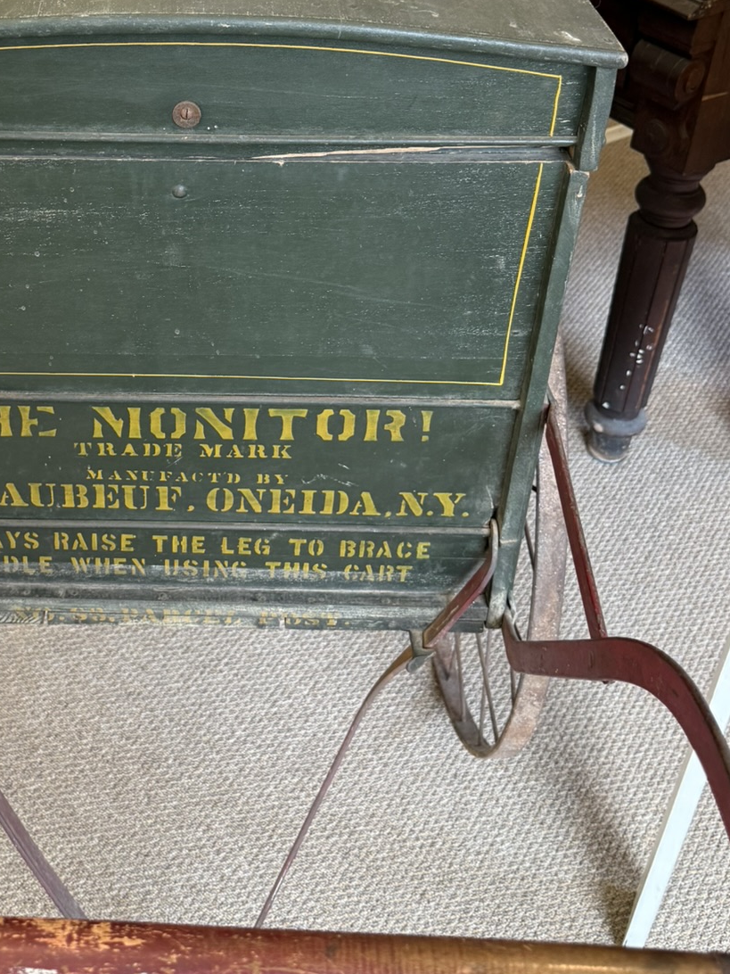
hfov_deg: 31.6
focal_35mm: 45
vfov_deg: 41.2
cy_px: 280
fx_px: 1265
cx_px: 188
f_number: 1.78
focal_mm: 6.76
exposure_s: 1/60
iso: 160
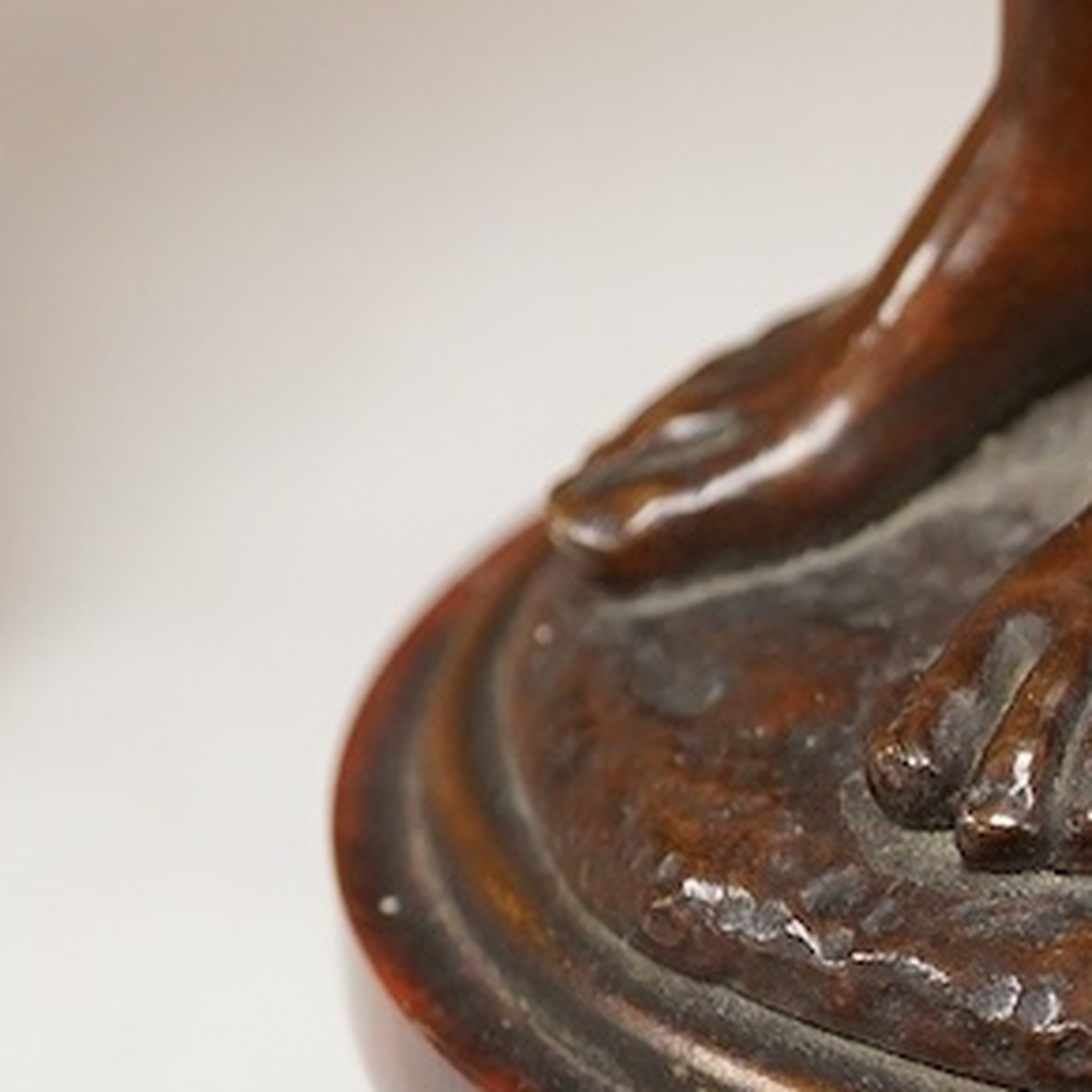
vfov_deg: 11.8
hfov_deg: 11.1
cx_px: 1904
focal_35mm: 148
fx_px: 5282
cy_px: 540
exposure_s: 1/160
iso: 2500
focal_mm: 30
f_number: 9
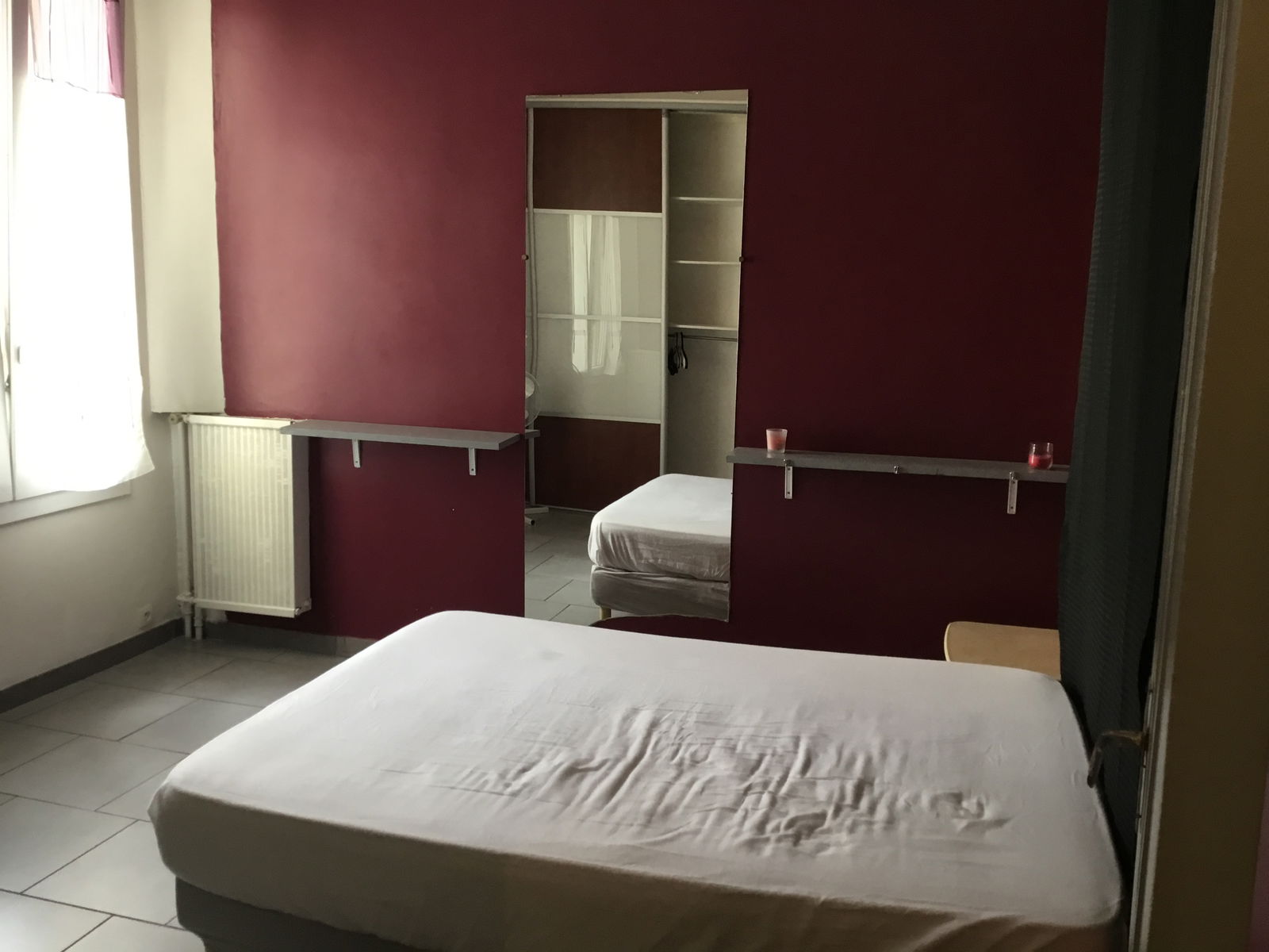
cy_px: 476
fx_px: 1136
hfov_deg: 58.4
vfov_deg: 45.4
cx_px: 634
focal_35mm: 31
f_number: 2.4
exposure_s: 1/33
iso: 100
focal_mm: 3.3
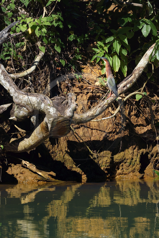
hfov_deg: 6.9
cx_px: 80
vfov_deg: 10.3
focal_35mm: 200
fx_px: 1326
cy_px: 119
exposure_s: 1/250
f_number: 11
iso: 200
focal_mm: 200
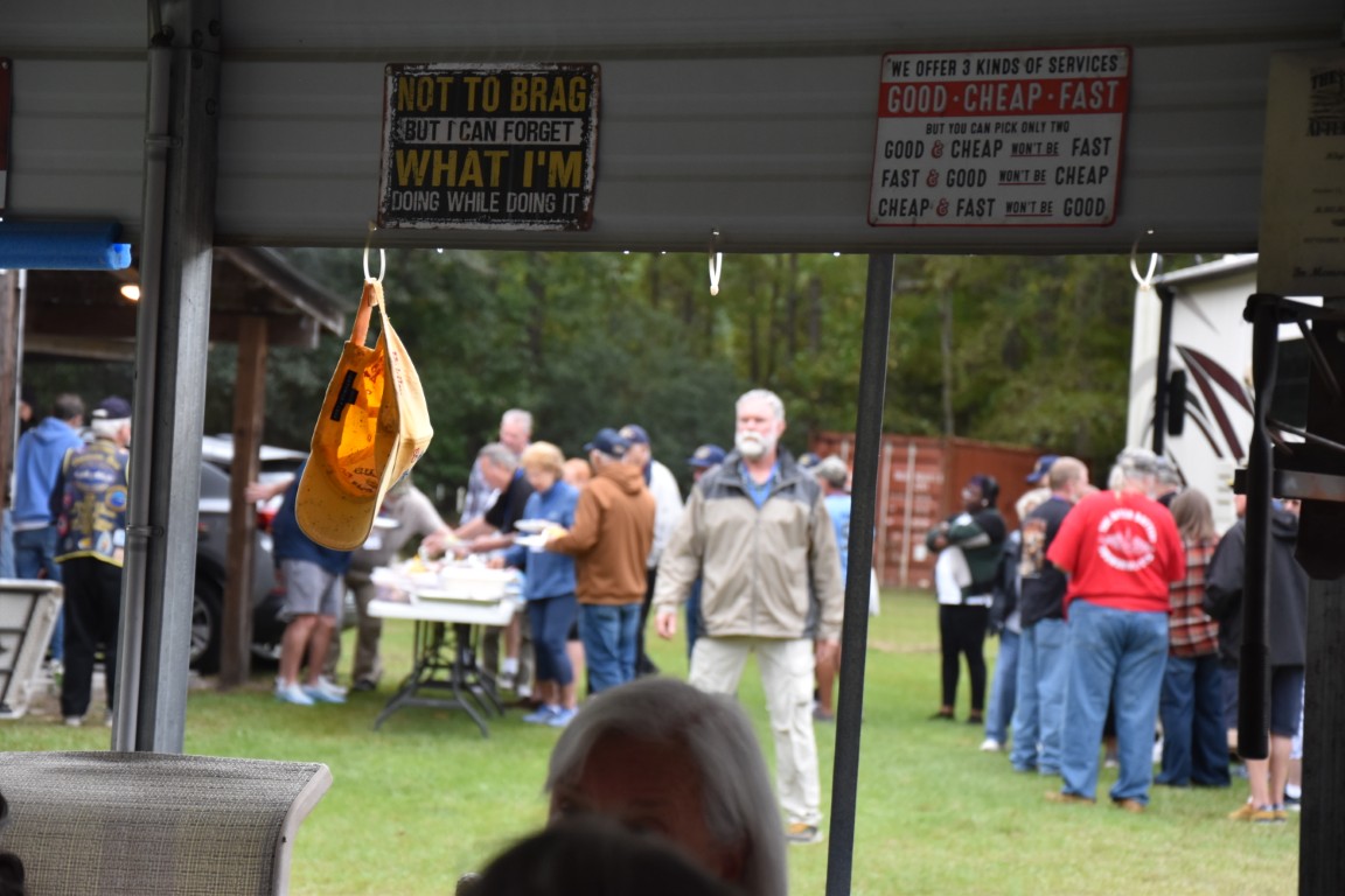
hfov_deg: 19.5
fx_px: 3923
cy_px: 448
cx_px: 672
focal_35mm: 105
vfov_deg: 13.0
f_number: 5.3
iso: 800
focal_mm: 70
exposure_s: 1/250
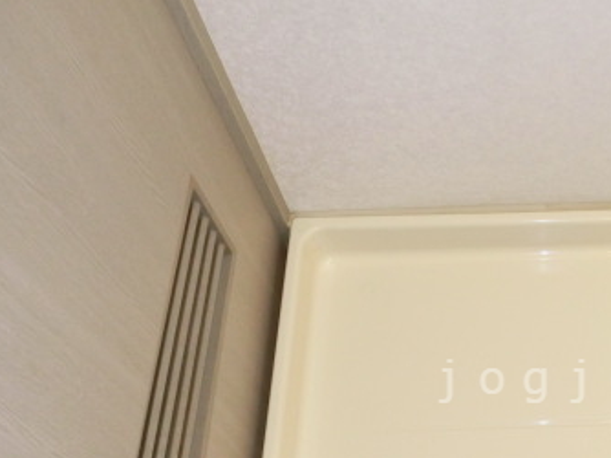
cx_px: 563
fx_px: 811
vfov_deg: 30.5
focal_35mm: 46
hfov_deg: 38.1
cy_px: 381
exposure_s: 1/50
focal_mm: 4.24
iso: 400
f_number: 3
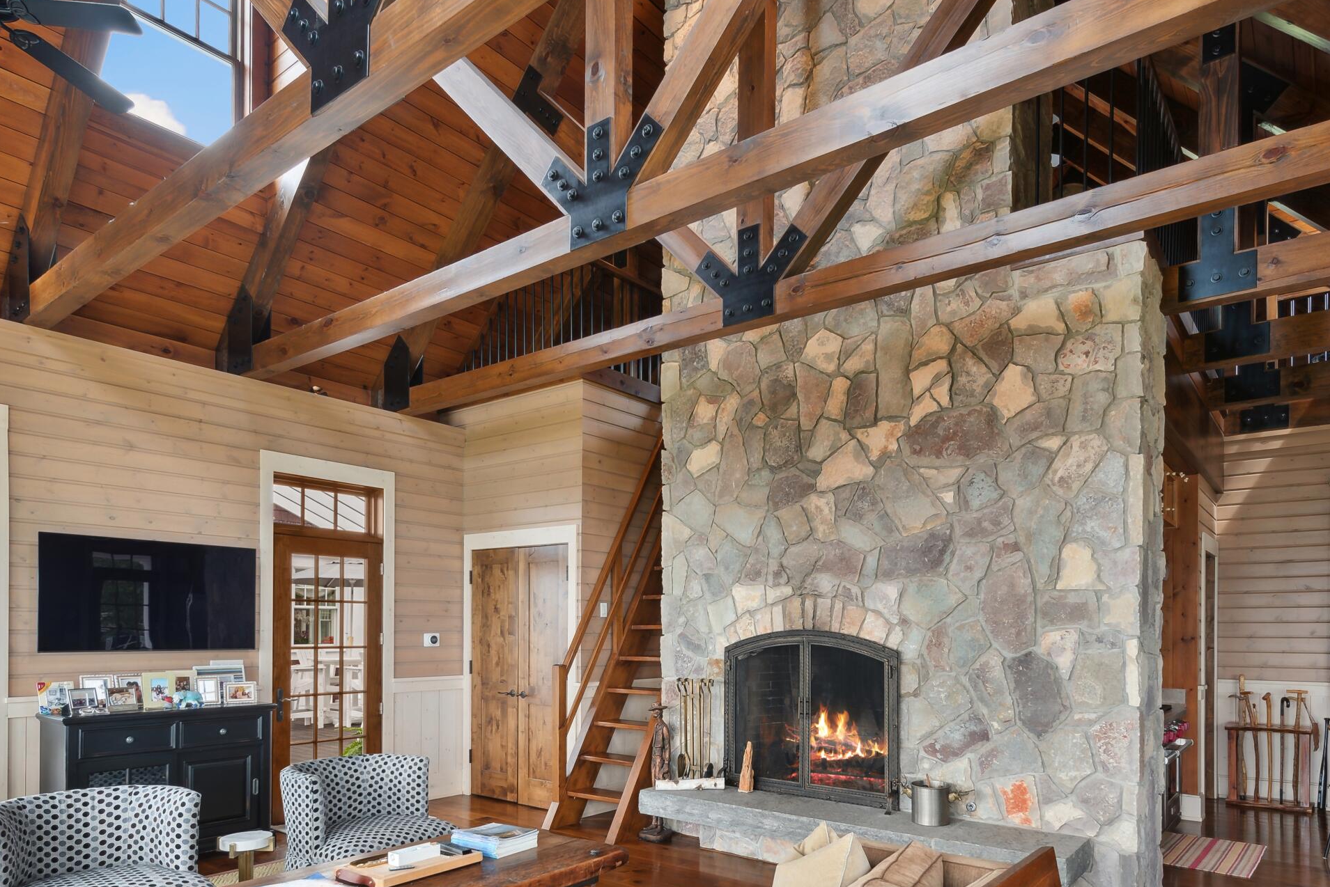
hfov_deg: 78.5
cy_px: 609
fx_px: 813
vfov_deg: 55.7
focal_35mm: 22
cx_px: 693
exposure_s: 1/6
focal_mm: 14
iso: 200
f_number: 11
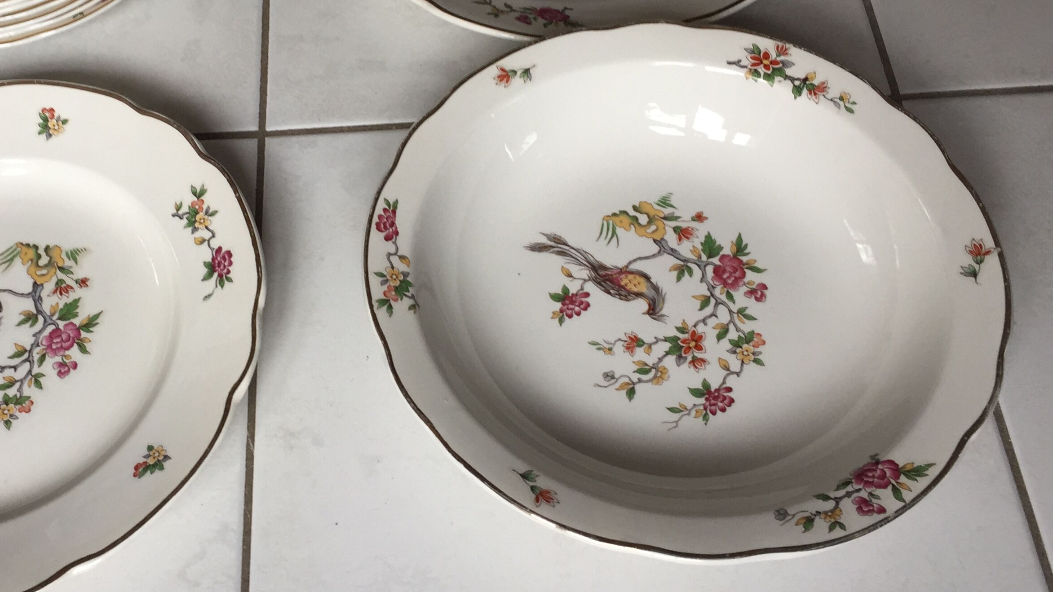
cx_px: 363
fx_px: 1228
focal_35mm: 44
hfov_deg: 45.8
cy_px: 218
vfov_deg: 27.0
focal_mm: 4.15
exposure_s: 1/50
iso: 40
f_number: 2.2
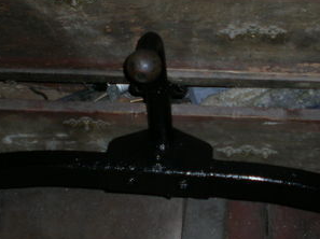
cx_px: 165
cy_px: 150
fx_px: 757
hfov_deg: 23.9
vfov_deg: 17.9
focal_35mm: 82
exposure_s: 1/60
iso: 50
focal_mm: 6.3
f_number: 3.1
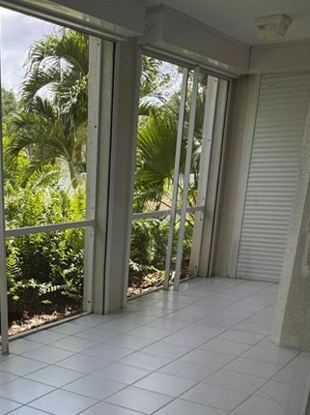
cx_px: 53
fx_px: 514
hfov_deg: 32.4
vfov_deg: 40.7
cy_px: 369
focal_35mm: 43
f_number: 1.78
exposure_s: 1/1032
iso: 100
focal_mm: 6.76
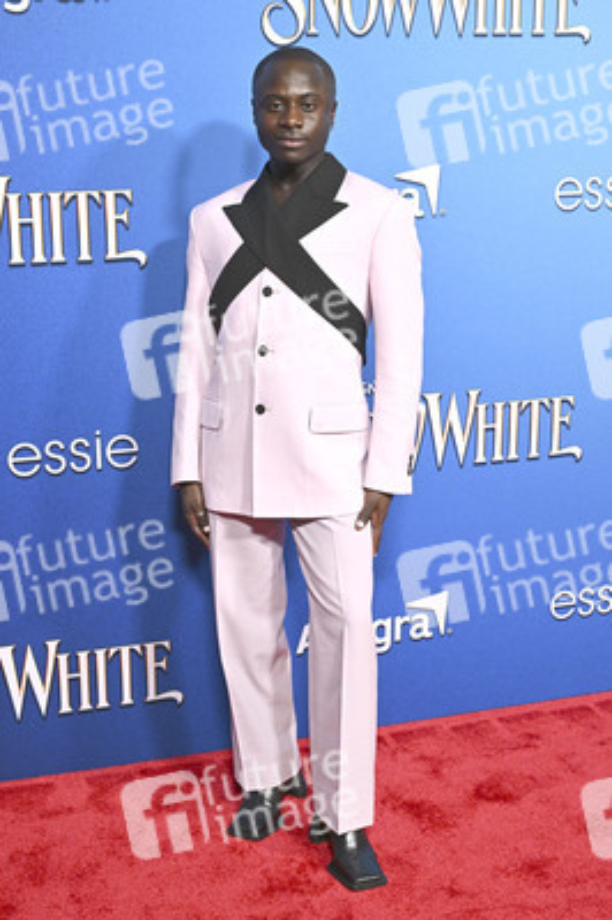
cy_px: 460
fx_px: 1226
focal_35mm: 48
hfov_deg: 28.0
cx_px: 306
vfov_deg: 41.1
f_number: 4.5
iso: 3200
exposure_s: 1/250
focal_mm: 48
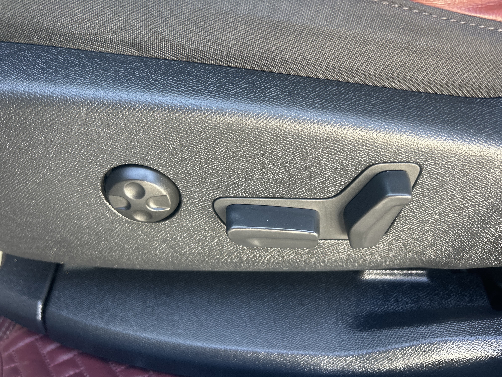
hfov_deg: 67.3
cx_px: 251
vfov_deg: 53.1
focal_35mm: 26
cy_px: 188
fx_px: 377
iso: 125
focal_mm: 5.7
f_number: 1.5
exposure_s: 1/103
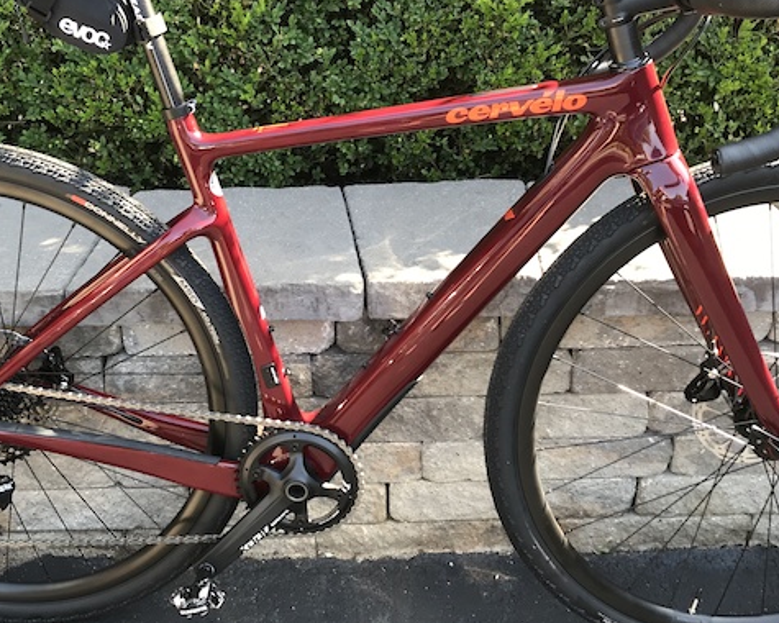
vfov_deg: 32.7
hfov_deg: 40.3
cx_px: 341
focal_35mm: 46
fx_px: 1061
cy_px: 274
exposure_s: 1/120
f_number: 1.8
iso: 32
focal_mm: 3.99
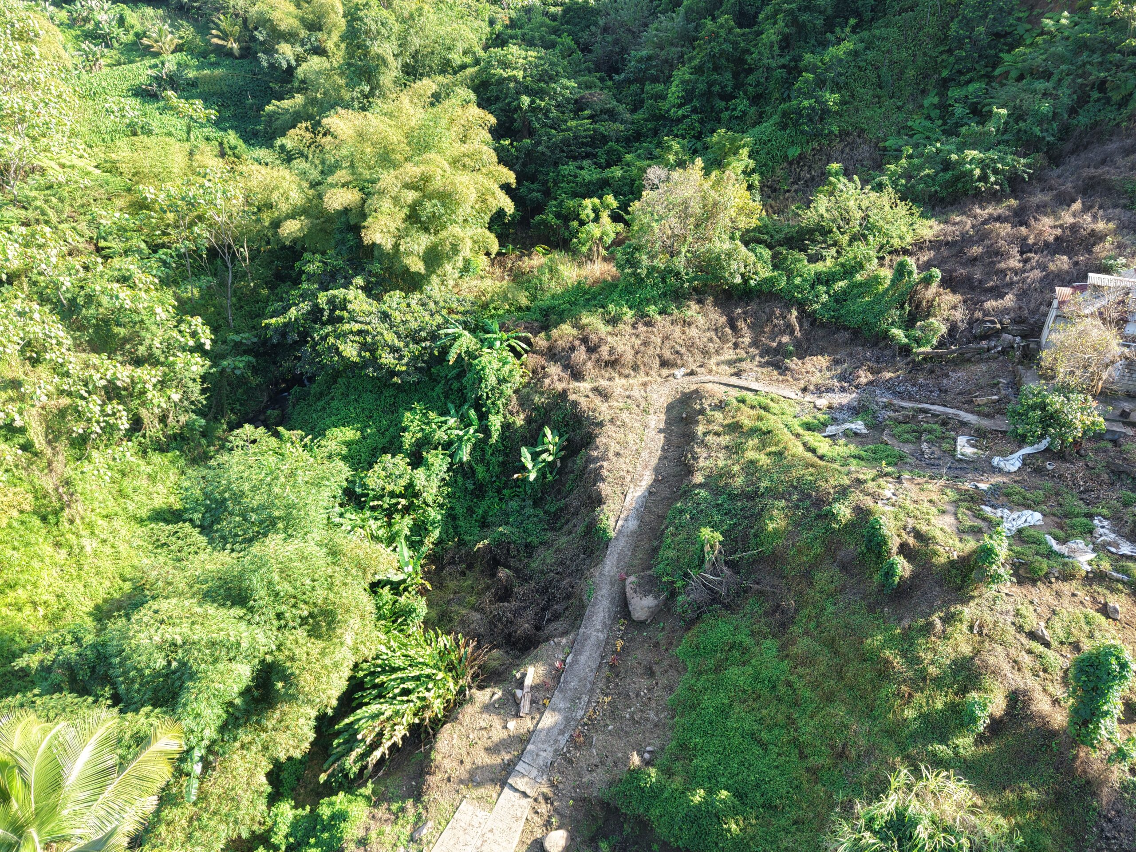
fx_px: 788
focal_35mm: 24
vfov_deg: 56.8
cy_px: 426
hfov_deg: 71.6
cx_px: 568
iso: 130
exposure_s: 1/320
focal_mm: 8.67
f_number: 1.8
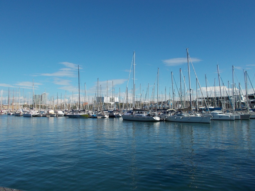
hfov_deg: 60.0
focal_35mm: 30
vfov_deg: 46.8
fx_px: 221
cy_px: 96
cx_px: 128
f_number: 8.6
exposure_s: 1/250
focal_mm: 5.3
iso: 80
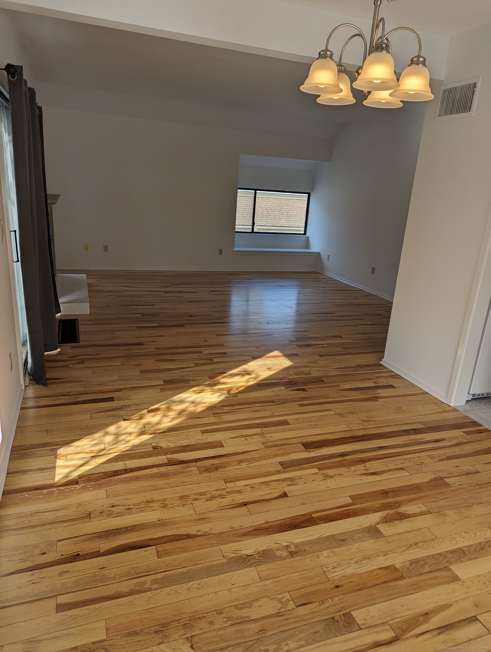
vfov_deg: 71.5
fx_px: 453
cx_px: 246
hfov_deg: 56.9
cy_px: 326
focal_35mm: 24
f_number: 1.85
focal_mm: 6.81
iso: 46
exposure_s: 1/534
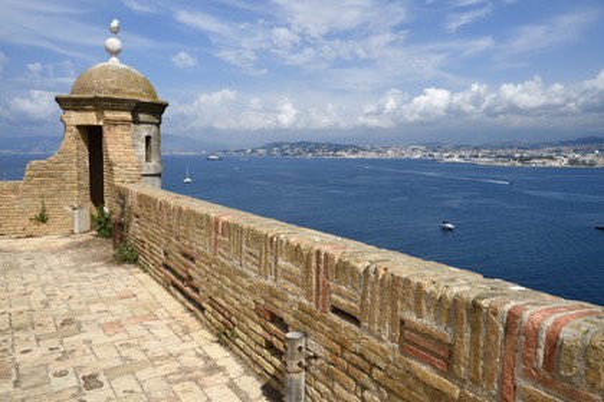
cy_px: 201
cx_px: 302
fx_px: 503
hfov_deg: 61.9
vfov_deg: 43.6
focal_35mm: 30
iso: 200
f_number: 16
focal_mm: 30
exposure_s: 1/250
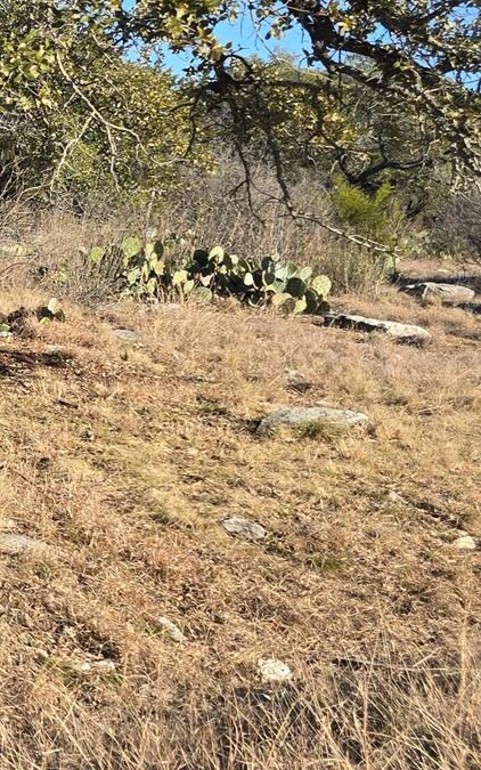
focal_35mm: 74
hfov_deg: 13.8
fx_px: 1552
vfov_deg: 27.5
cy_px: 195
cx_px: -585
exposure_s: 1/539
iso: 12
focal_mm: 6.3
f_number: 1.7
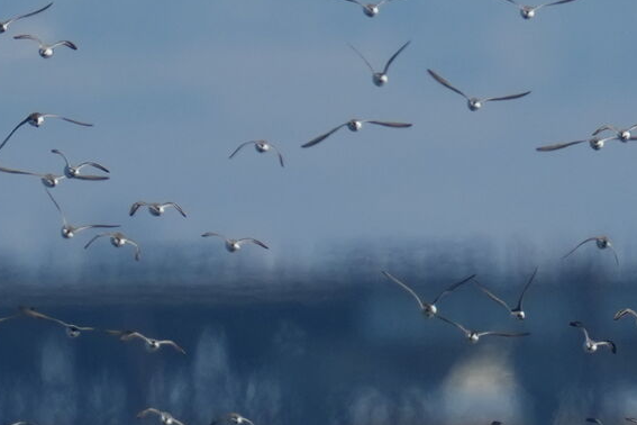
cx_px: 128
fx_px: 80946
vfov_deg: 0.3
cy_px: -436
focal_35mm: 4575
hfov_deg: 0.5
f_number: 5.6
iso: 320
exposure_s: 1/2000
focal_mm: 600
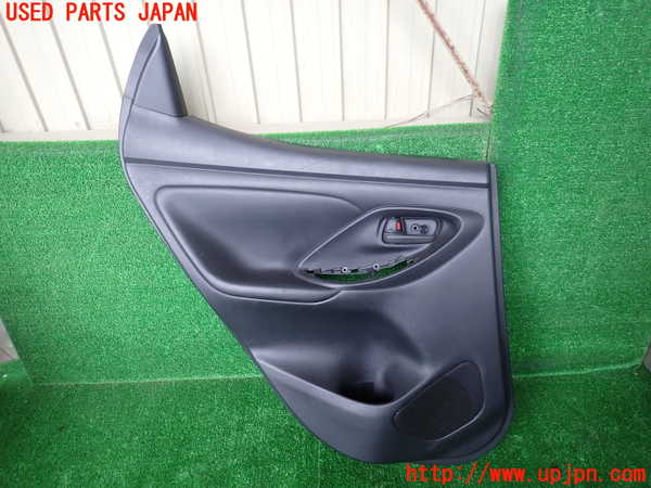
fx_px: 470
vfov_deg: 54.9
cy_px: 244
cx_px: 326
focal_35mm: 25
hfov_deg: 69.4
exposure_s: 1/80
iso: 200
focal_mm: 4.5
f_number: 2
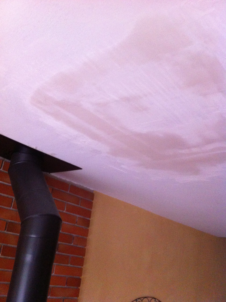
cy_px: 151
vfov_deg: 52.7
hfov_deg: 40.6
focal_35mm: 35
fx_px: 305
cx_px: 113
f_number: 2.8
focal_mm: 3.85
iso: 500
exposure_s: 1/15
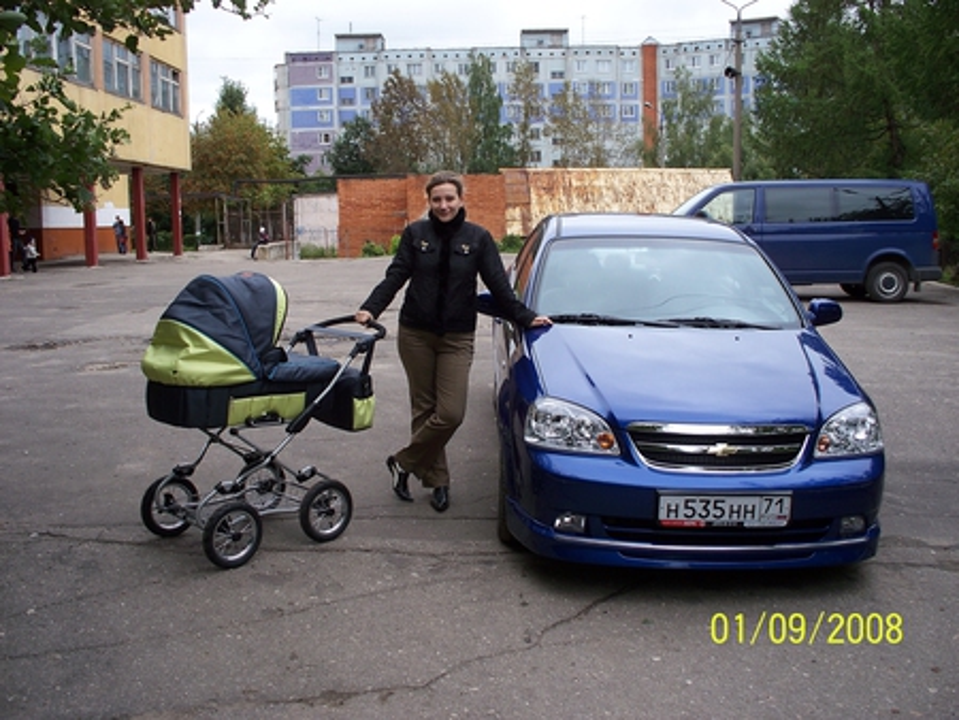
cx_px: 480
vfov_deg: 39.7
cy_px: 360
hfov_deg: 51.3
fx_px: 998
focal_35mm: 36
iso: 80
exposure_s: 1/250
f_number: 2.8
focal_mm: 7.54
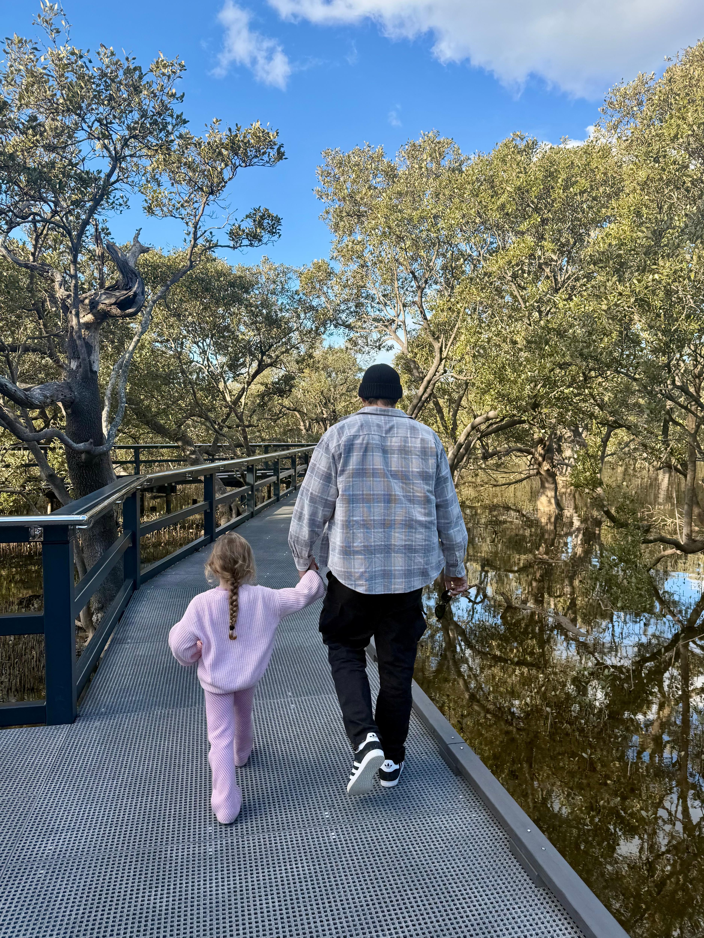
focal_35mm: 24
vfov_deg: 71.6
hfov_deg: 56.8
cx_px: 352
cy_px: 469
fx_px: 651
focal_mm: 6.76
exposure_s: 1/1139
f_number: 1.78
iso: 80
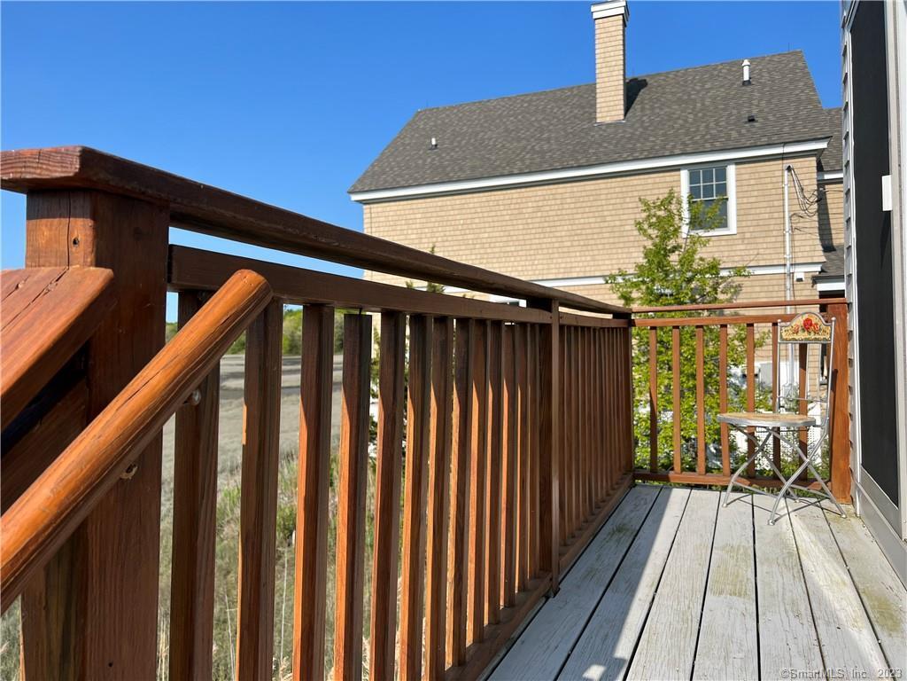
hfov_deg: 67.3
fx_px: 681
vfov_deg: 53.1
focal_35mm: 26
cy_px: 340
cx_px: 454
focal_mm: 5.7
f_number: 1.5
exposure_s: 1/4115
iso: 50
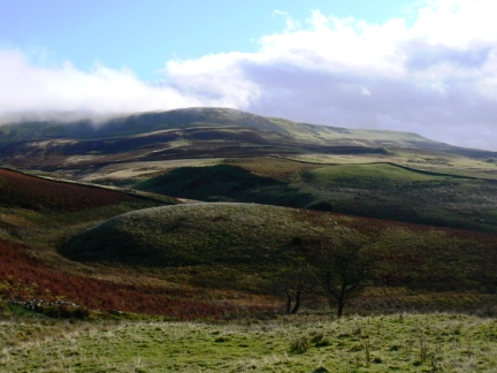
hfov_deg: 51.4
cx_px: 248
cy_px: 186
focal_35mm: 36
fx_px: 517
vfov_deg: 39.7
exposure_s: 1/400
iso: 80
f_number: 5.6
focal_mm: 6
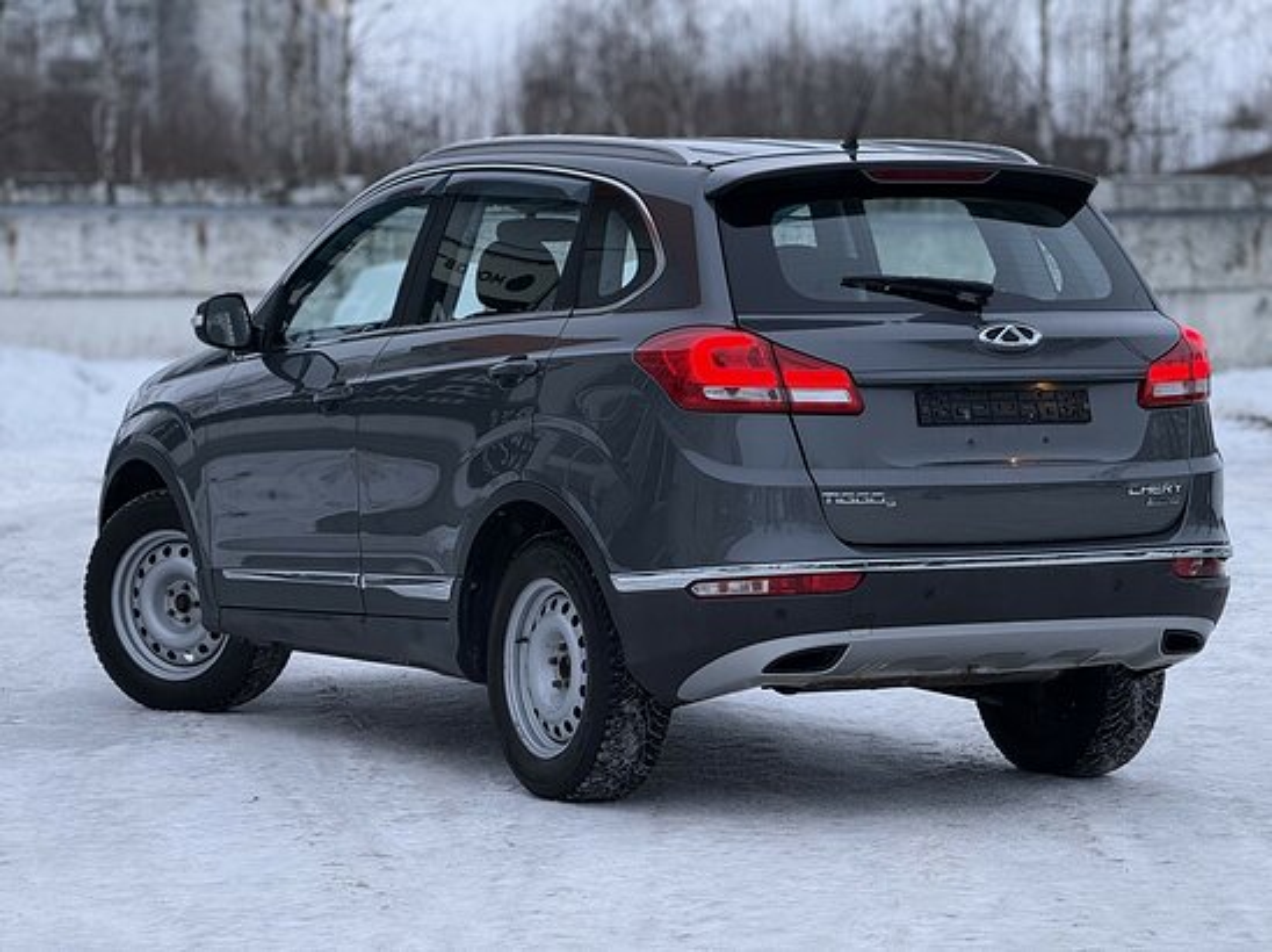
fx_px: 4406
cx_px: 636
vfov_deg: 12.3
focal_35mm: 120
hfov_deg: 16.4
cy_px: 476
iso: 200
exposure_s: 1/99
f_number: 2.8
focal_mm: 15.66
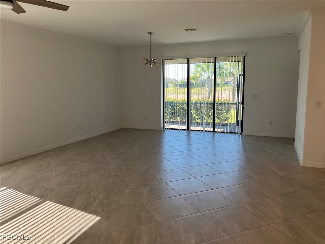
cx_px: 162
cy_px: 122
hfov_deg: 63.4
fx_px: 263
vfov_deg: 49.7
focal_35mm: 28
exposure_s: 1/120
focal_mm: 3.99
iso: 50
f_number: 1.8
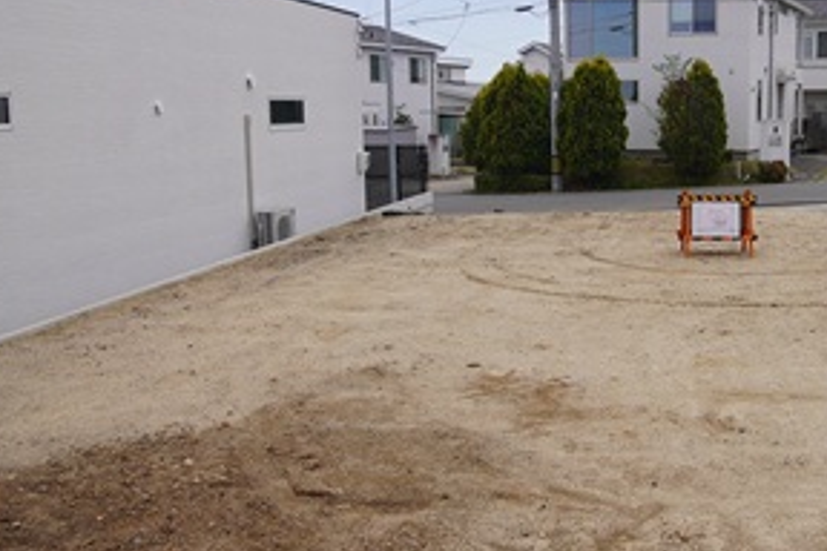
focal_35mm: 41
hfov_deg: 45.6
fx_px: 942
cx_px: 627
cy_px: 253
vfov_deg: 32.6
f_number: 10
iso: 100
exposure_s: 1/160
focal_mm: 10
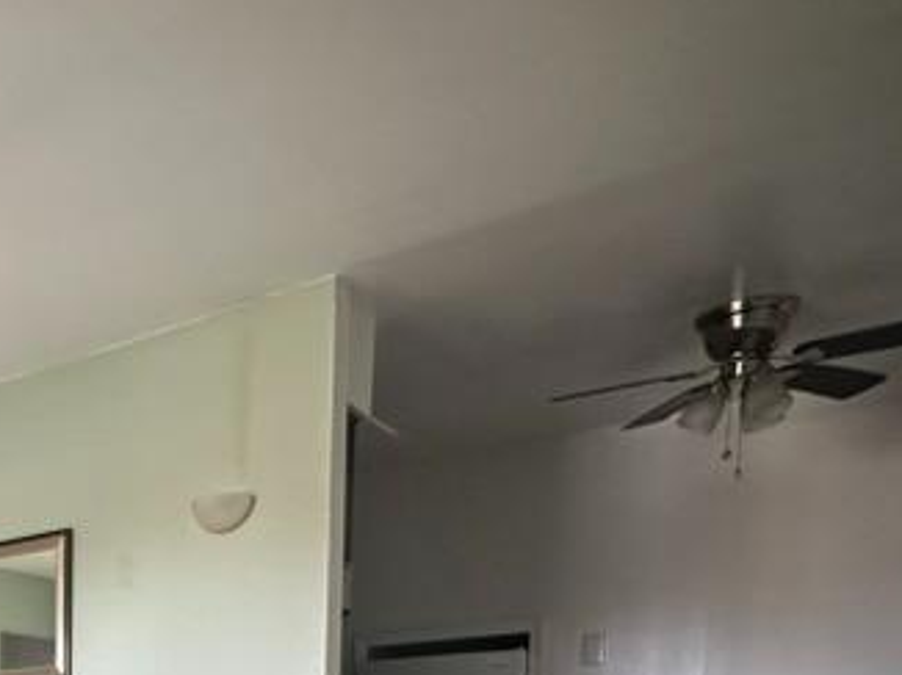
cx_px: -133
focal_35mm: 44
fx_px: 1146
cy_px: 871
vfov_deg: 27.5
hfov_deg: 35.5
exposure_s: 1/99
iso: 200
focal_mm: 2.22
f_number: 2.2
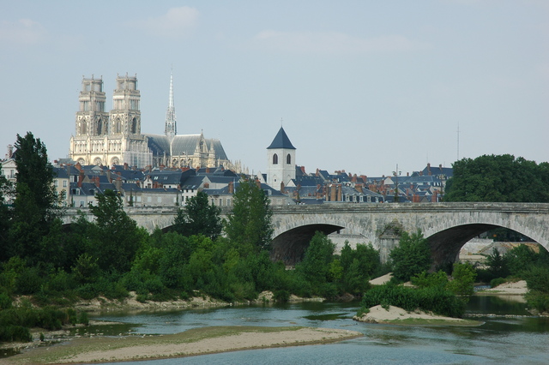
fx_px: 1600
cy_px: 182
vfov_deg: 13.0
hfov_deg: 19.5
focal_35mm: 105
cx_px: 274
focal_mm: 70
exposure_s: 1/250
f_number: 10
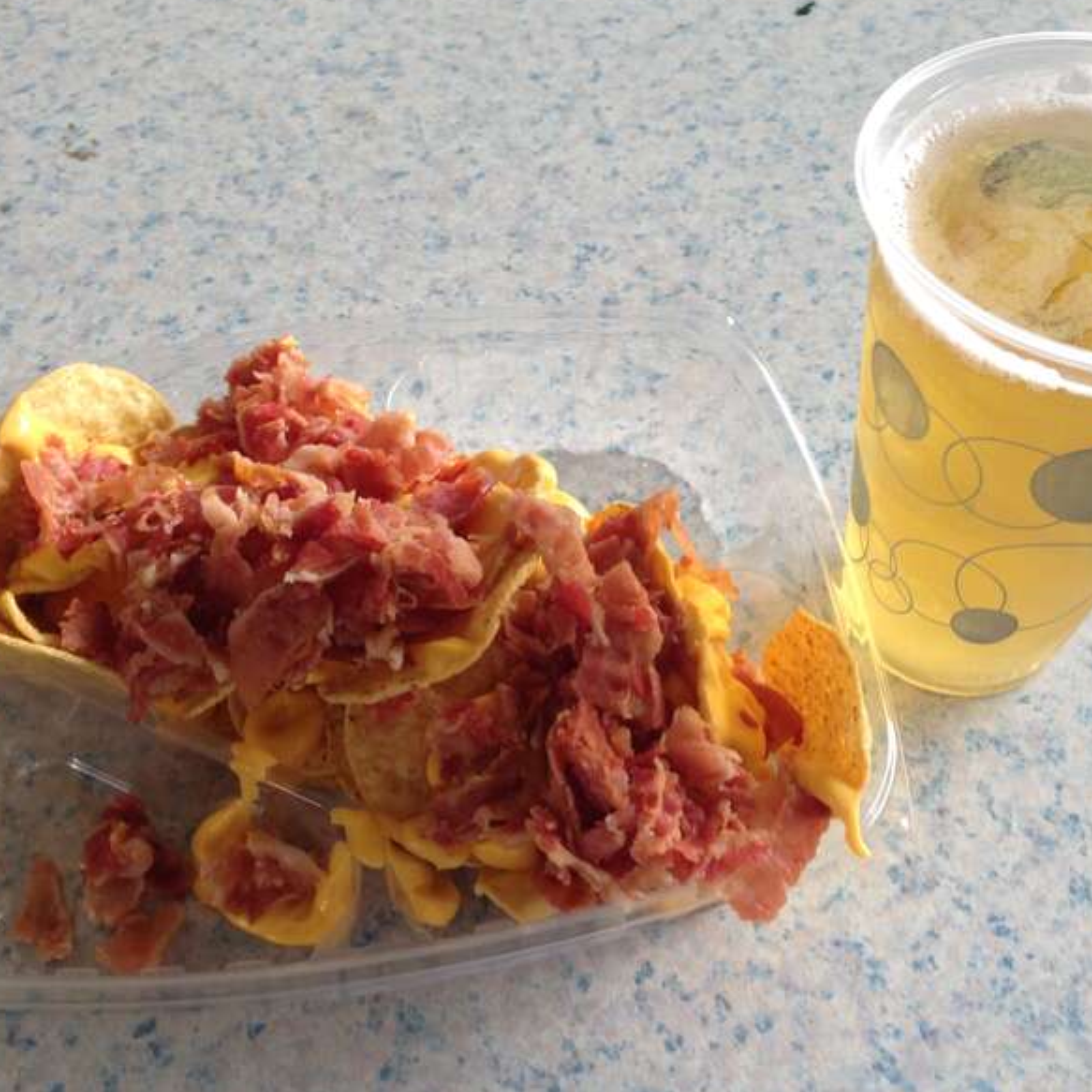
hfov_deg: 41.8
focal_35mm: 40
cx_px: 575
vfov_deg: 41.9
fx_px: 1428
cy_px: 534
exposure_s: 1/20
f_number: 2.4
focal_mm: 4.12
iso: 80
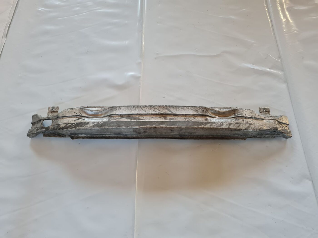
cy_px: 119
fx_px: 239
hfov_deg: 67.3
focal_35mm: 26
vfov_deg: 53.1
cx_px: 159
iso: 250
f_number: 1.8
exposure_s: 1/100
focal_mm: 5.4
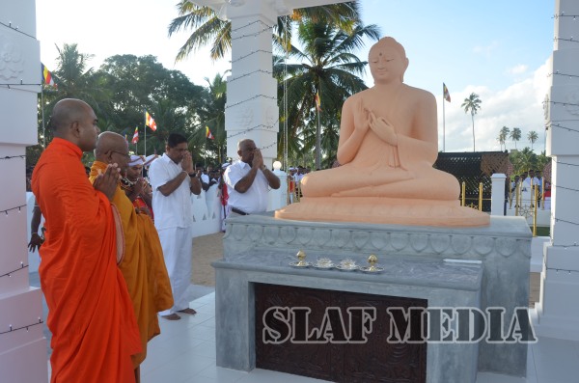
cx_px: 290
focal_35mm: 30
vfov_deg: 43.4
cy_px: 192
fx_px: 481
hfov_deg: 62.0
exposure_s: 1/160
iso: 200
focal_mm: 20
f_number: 7.1
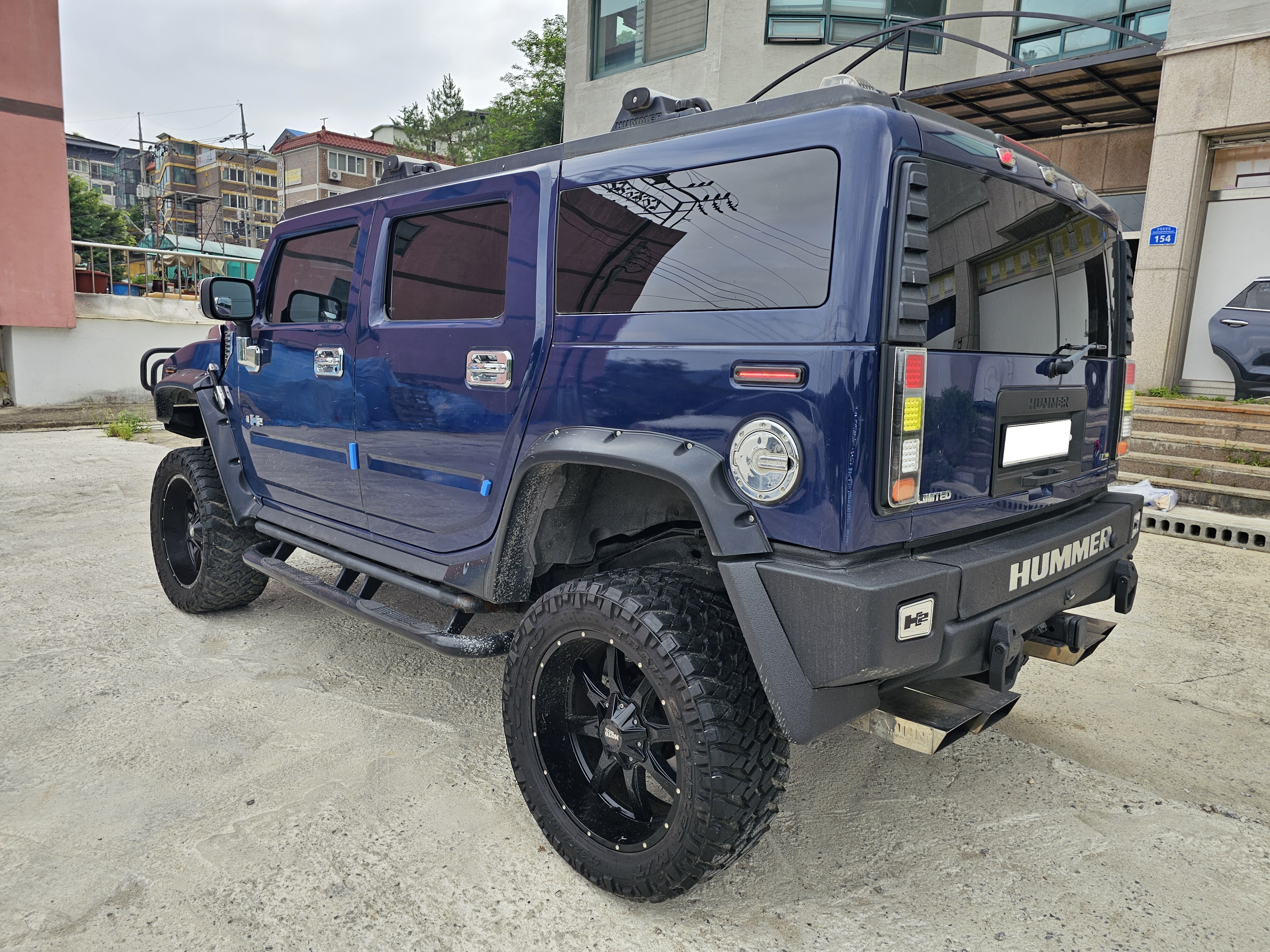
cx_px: 635
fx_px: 844
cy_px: 476
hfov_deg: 73.9
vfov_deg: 58.9
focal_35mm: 23
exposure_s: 1/356
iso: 10
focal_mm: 6.3
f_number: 1.7
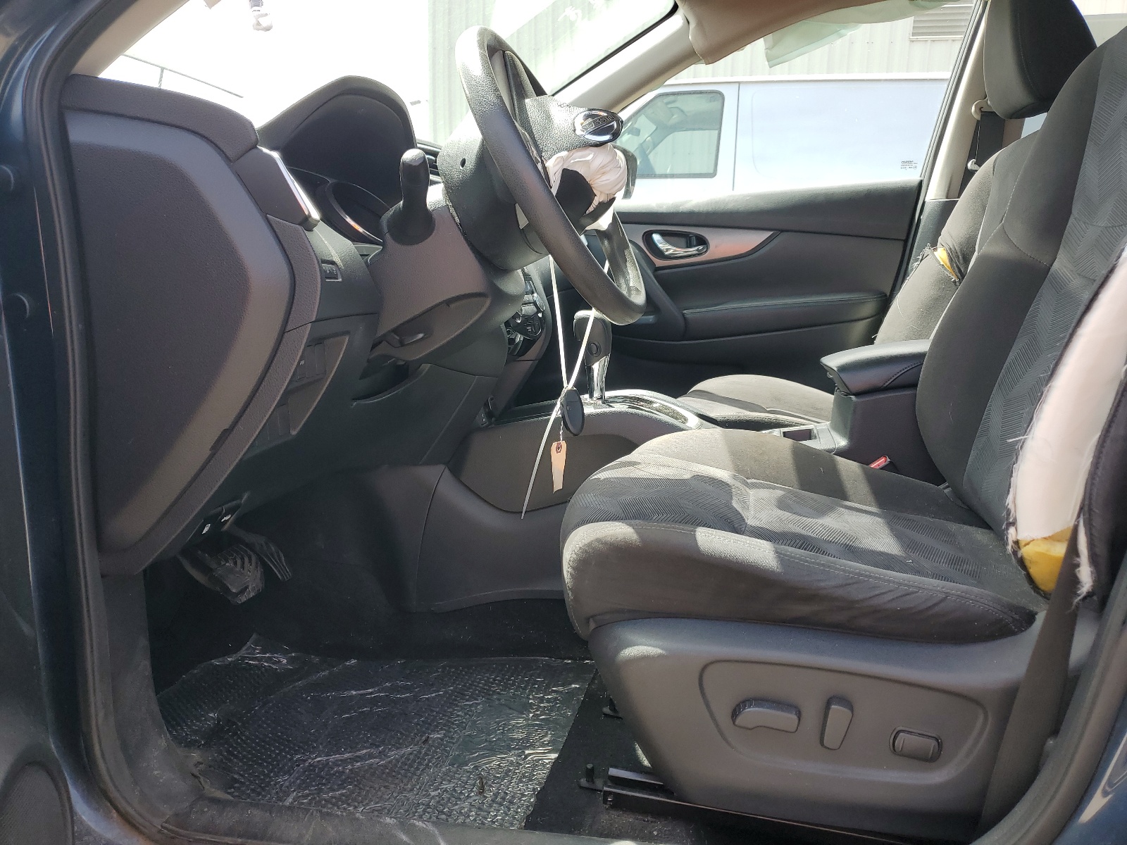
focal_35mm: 26
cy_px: 422
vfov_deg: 53.1
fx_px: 846
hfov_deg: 67.3
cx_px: 564
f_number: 1.5
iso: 50
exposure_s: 1/455
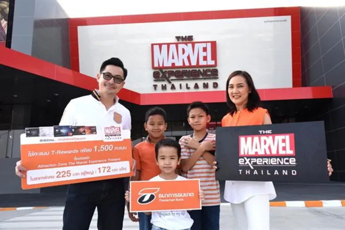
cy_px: 115
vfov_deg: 43.6
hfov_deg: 61.9
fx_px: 287
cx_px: 172
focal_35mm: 30
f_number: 8
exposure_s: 1/250
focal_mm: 30
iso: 640
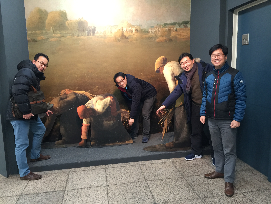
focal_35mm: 29
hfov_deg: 61.7
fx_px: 227
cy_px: 102
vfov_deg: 48.2
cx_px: 136
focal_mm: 4.15
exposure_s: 1/15
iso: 64
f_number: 2.2
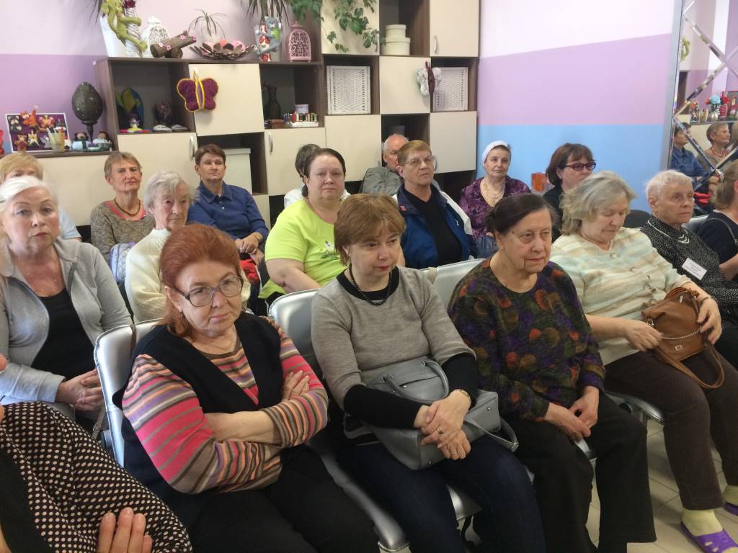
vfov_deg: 48.2
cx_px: 369
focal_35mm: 29
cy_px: 276
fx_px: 618
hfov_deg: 61.7
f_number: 2.2
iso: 200
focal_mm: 4.15
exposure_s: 1/33
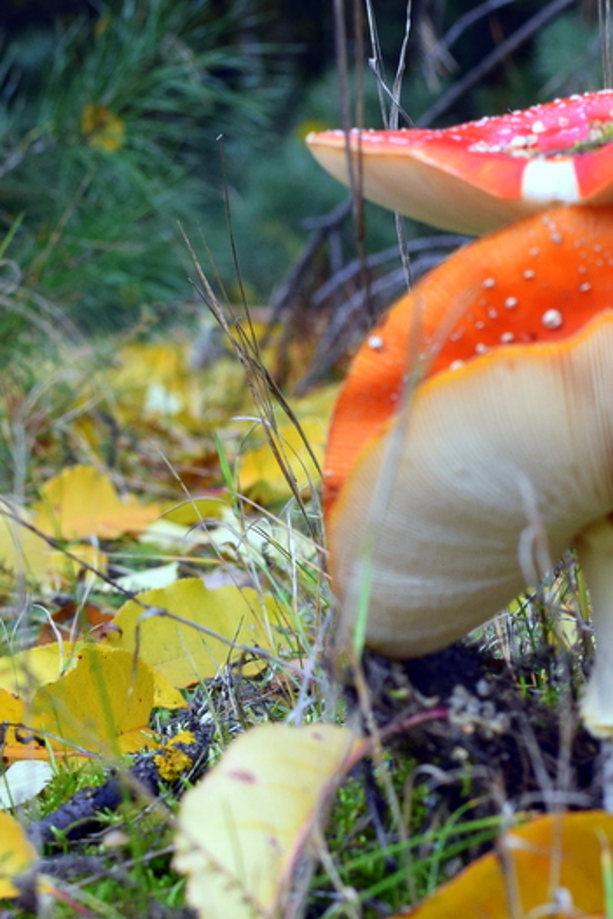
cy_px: 460
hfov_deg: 16.7
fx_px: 2036
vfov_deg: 25.4
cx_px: 630
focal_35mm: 80
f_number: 6.3
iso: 400
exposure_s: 1/125
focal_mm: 35
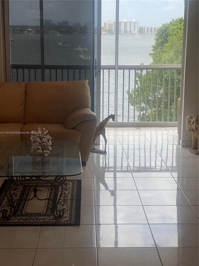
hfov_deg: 22.9
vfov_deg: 30.3
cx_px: 100
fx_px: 491
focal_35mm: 64
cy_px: 133
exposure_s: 1/244
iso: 20
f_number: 2.2
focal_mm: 7.5
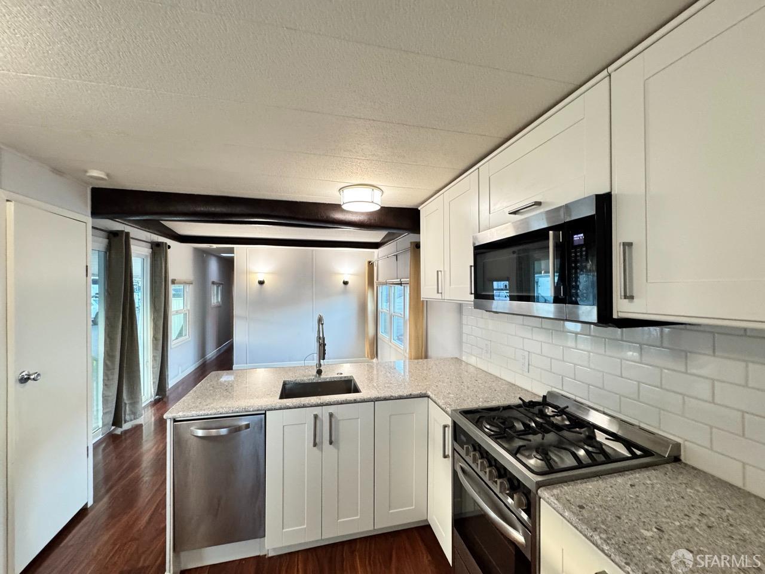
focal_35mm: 14
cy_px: 287
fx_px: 309
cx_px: 382
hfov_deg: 102.1
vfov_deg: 85.7
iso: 320
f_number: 2.2
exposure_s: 1/60
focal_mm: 2.22
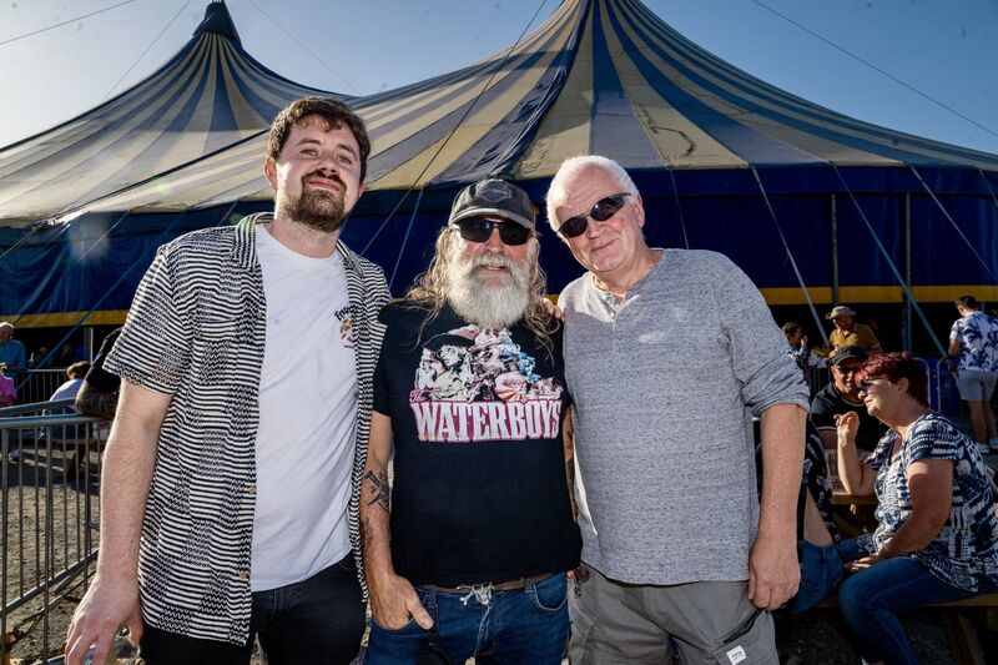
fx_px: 665
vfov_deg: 53.1
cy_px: 332
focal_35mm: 24
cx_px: 499
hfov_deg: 73.8
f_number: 13
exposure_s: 1/125
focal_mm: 24
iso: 125
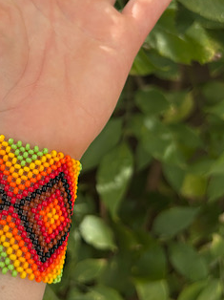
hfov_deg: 30.4
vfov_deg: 41.0
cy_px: 115
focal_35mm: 46
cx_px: 32
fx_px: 397
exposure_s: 1/2299
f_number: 1.5
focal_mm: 5.7
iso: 50
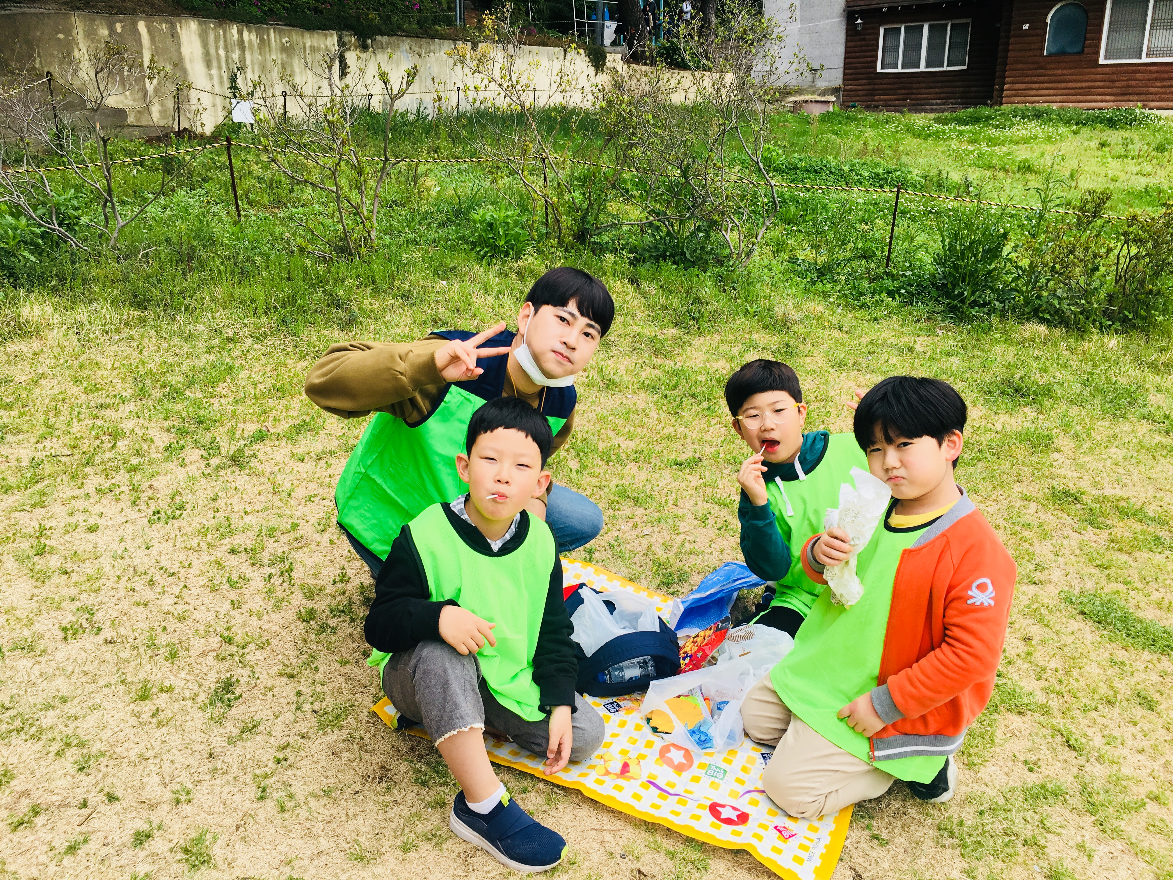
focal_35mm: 29
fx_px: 983
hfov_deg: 61.7
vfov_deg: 48.2
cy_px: 440
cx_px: 586
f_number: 2.2
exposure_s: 1/506
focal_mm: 4.15
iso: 25
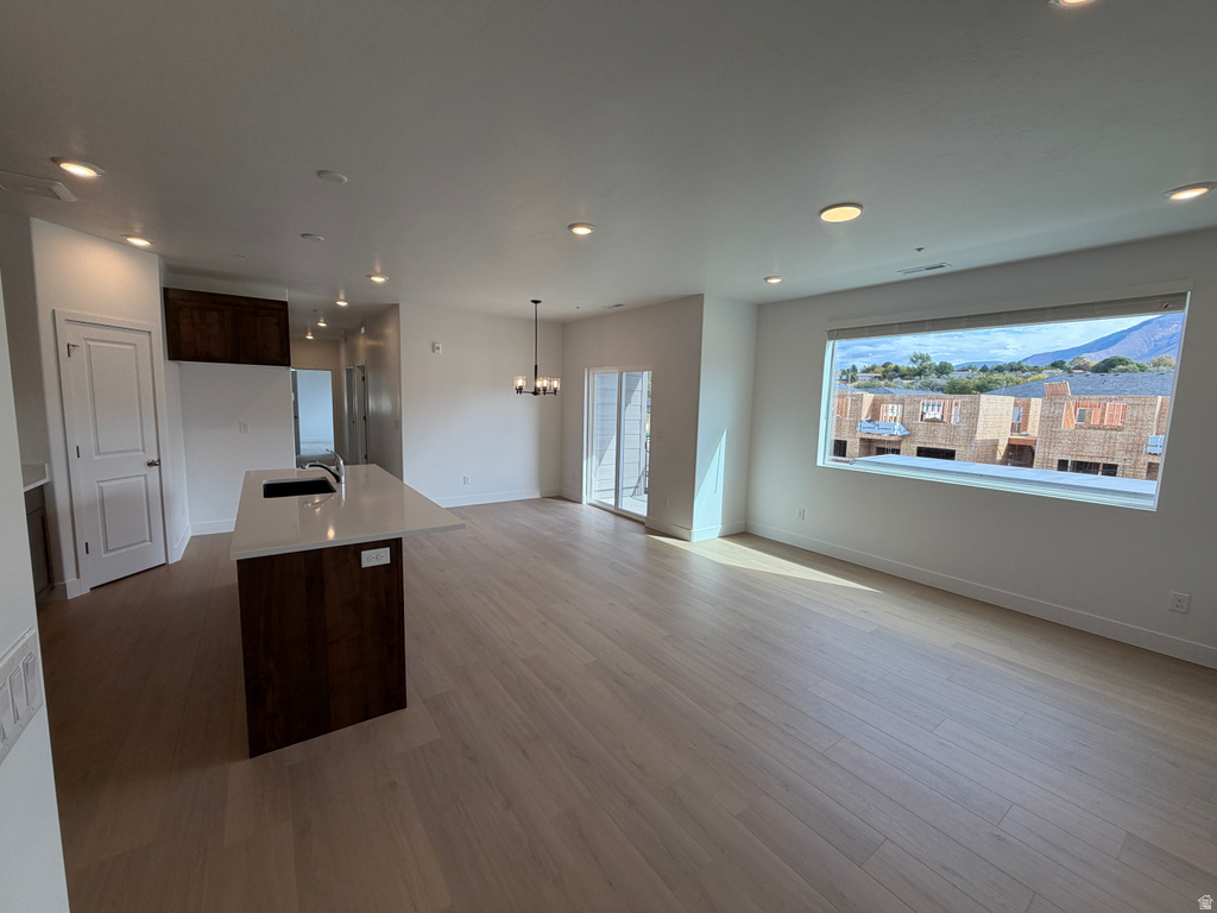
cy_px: 456
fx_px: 492
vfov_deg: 85.7
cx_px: 608
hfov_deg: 102.1
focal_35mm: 14
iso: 40
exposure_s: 1/210
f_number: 2.2
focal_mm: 2.22
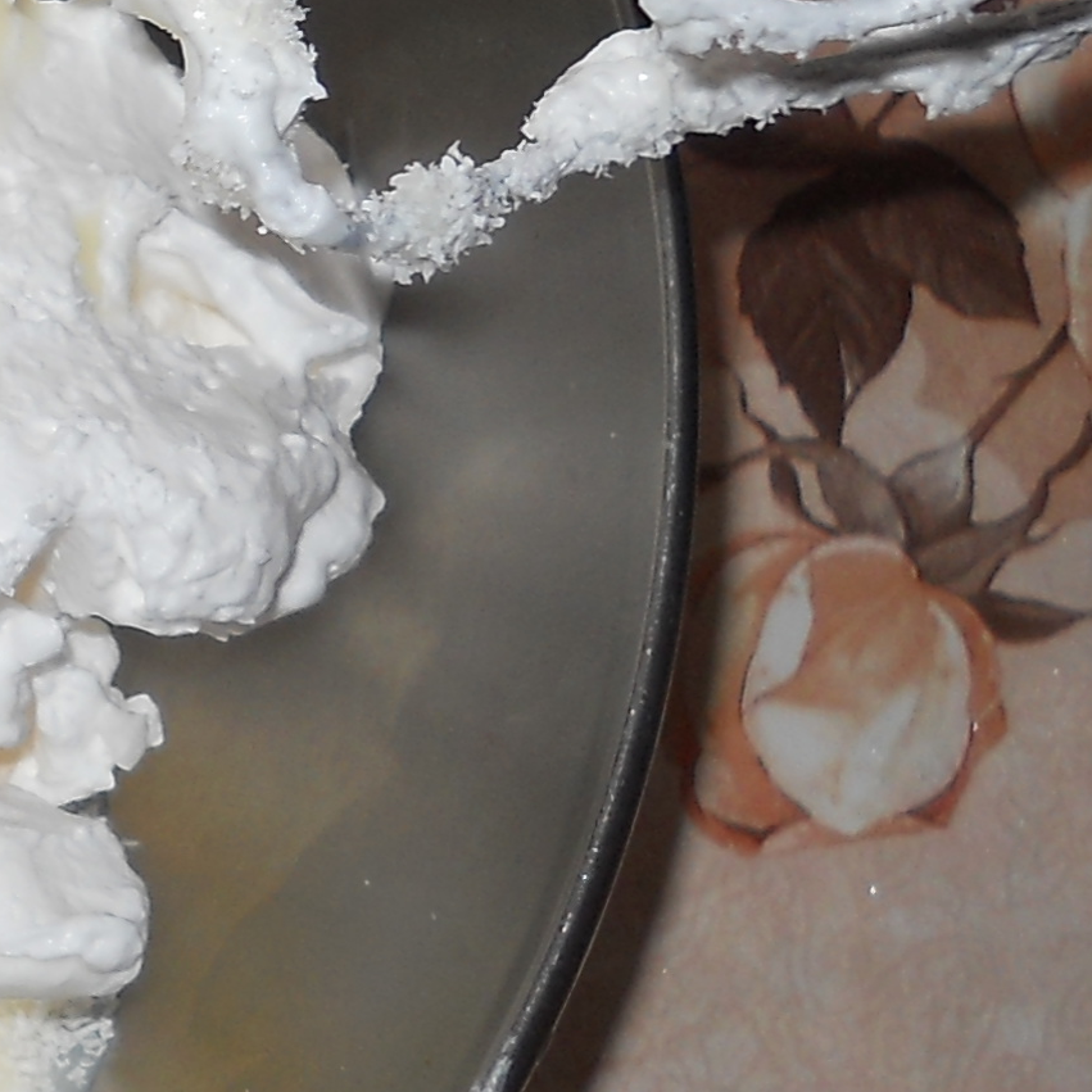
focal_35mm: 139
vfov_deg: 12.5
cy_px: 281
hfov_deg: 11.6
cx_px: -907
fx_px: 4961
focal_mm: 6.72
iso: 80
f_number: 3.1
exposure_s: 1/30
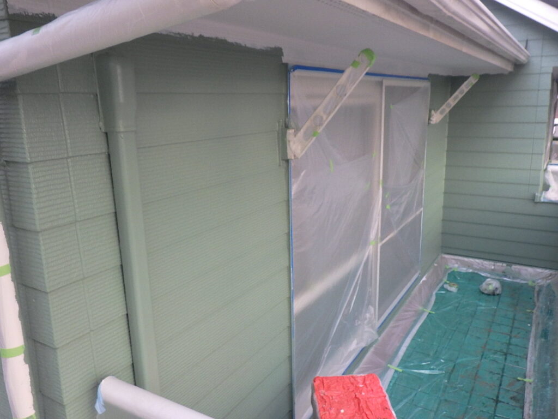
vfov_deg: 49.7
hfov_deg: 63.4
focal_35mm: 28
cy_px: 210
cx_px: 279
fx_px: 451
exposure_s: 1/60
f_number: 3.5
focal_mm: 5
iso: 320
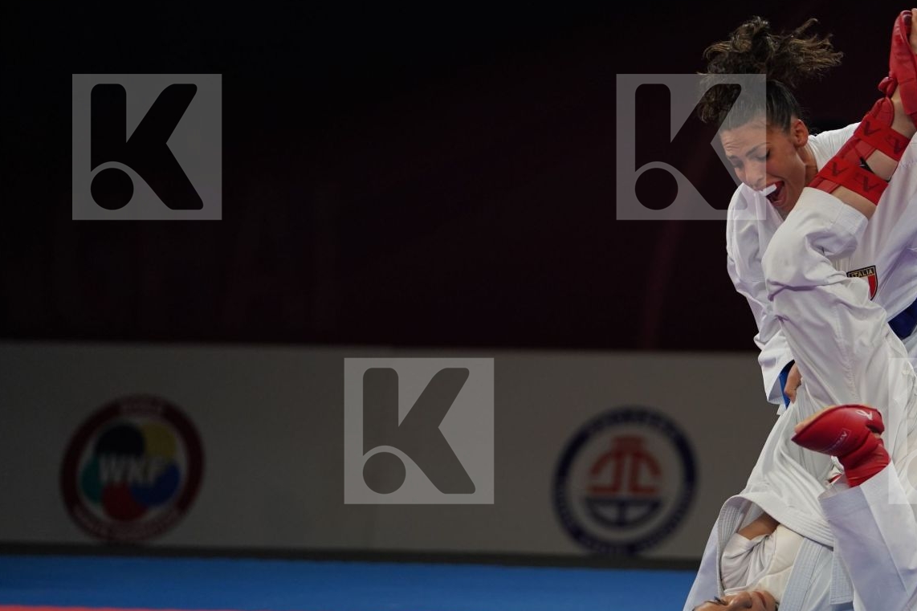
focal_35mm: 268
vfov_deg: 5.1
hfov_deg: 7.7
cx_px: 691
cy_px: 431
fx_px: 6825
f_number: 2.8
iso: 1250
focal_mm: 170
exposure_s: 1/1000
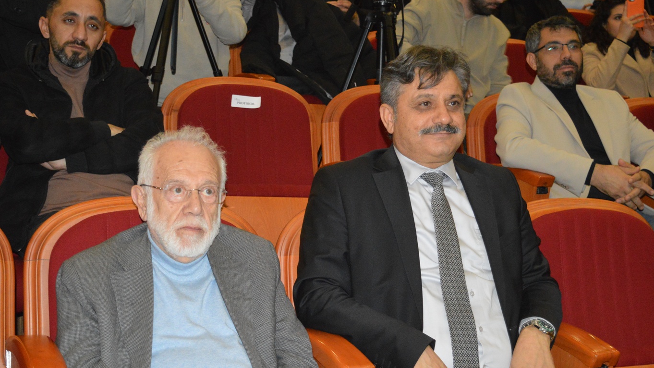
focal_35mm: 63
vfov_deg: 19.1
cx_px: 327
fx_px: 1092
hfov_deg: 33.3
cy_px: 197
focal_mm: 40
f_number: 4.8
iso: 3200
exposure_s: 1/60
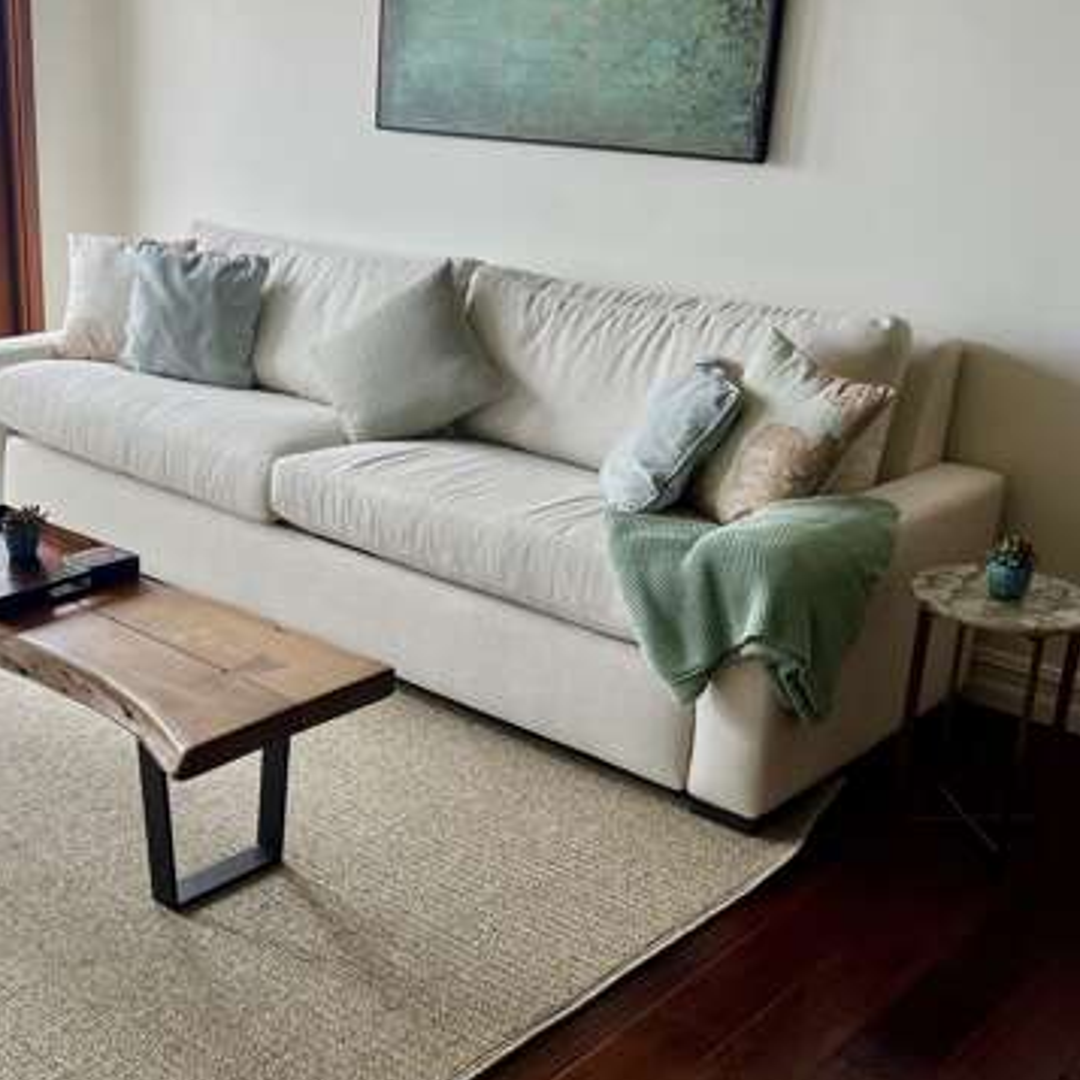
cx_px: 277
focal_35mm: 44
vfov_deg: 38.3
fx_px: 1553
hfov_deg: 37.5
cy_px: 572
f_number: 1.5
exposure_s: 1/121
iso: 50
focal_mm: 5.7
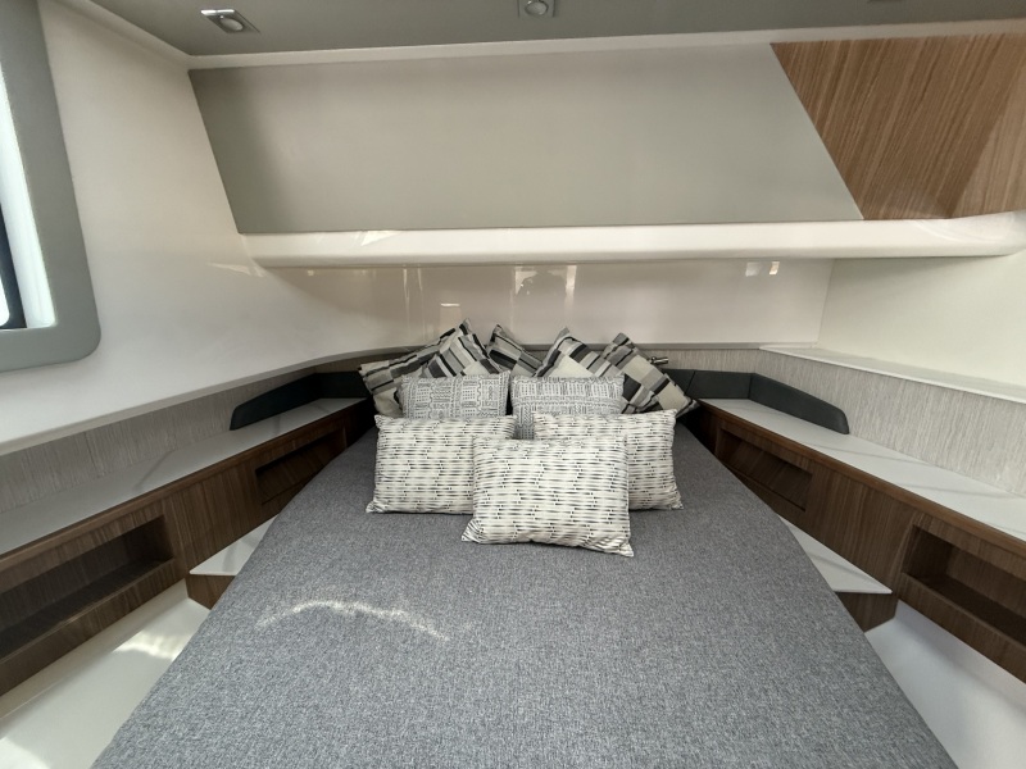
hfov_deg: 102.1
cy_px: 384
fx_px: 415
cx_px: 513
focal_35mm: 14
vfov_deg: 85.7
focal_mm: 2.22
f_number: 2.2
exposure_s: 1/88
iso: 320
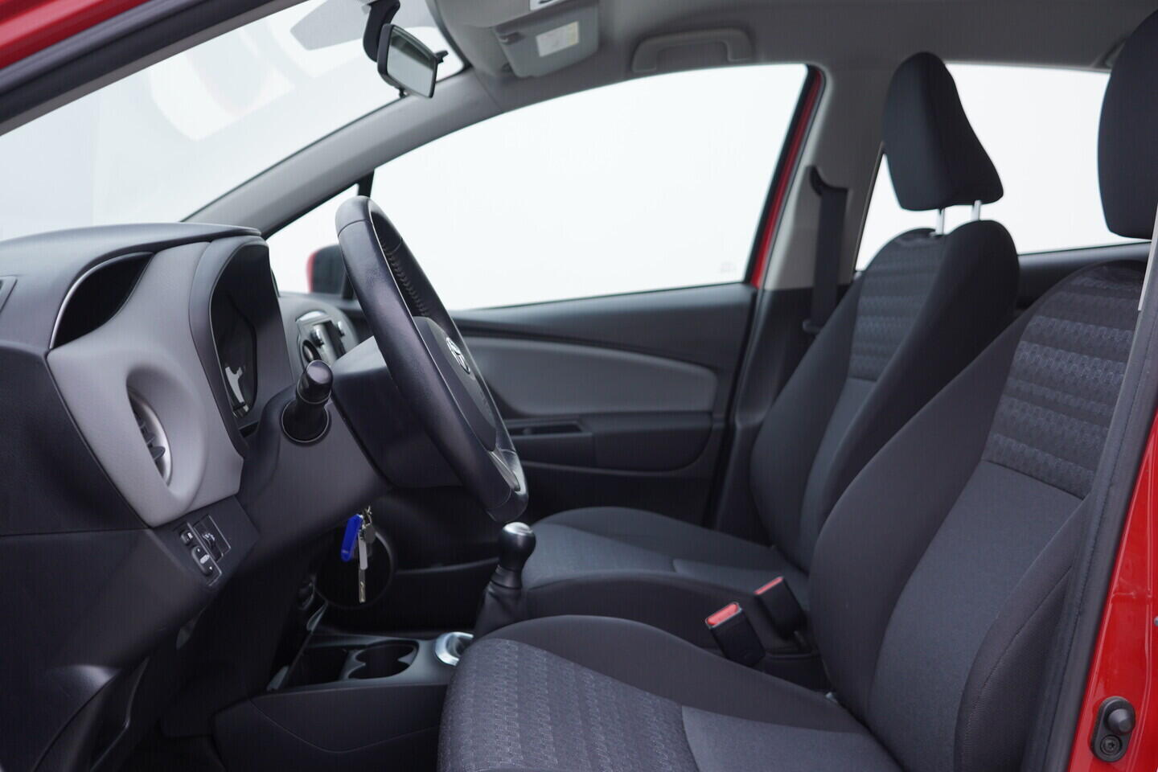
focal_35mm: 36
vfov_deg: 36.9
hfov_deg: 53.1
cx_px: 579
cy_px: 386
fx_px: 1158
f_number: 3.2
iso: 125
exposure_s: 1/50
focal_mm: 24
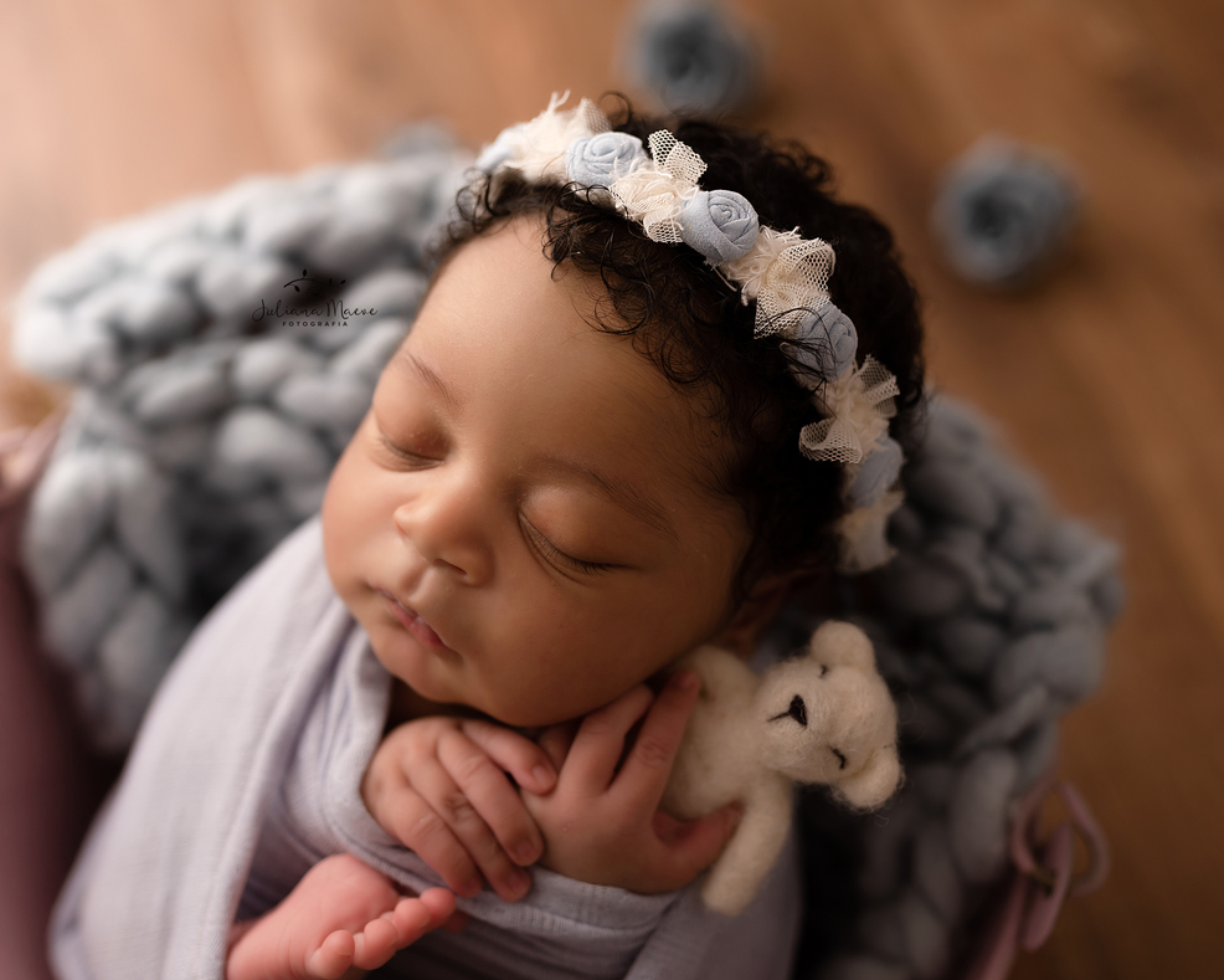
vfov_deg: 37.3
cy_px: 489
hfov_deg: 45.8
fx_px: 1449
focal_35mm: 40
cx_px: 628
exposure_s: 1/160
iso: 100
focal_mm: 35
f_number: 2.5
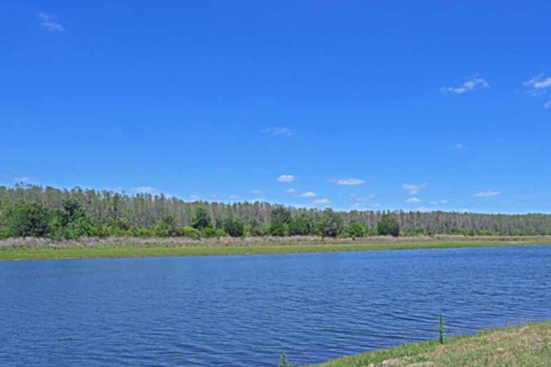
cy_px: 171
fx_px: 490
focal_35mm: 32
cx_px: 356
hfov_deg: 57.7
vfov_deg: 41.1
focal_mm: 24
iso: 100
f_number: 8
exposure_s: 1/500
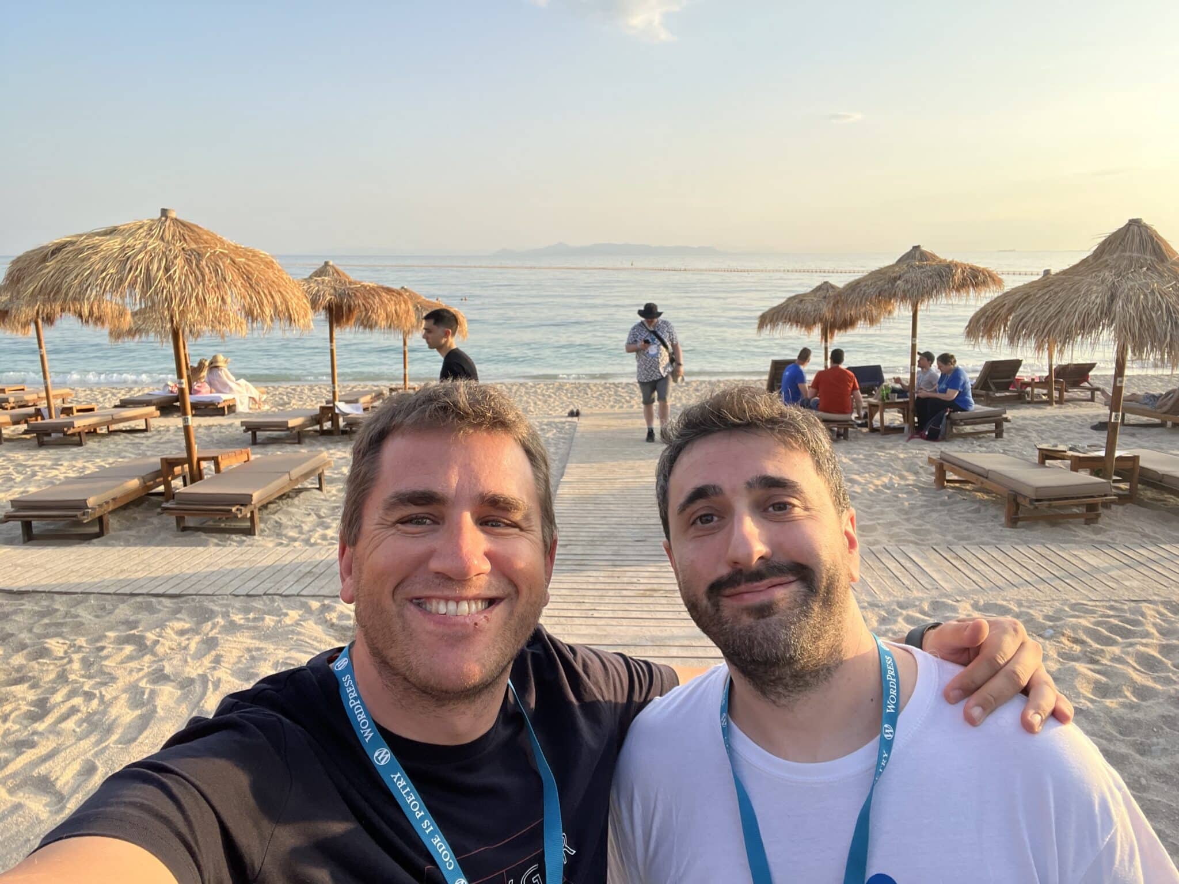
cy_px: 442
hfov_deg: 73.9
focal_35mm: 23
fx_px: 783
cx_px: 590
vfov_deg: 58.9
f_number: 2.2
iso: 32
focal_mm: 2.71
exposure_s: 1/172
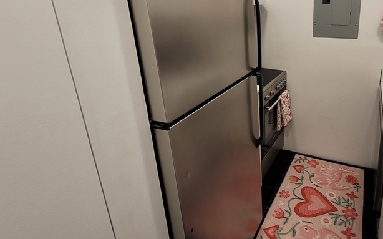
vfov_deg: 52.0
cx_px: 280
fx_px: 240
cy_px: 81
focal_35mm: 23
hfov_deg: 72.6
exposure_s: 1/60
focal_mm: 1.74
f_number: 2.2
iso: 64
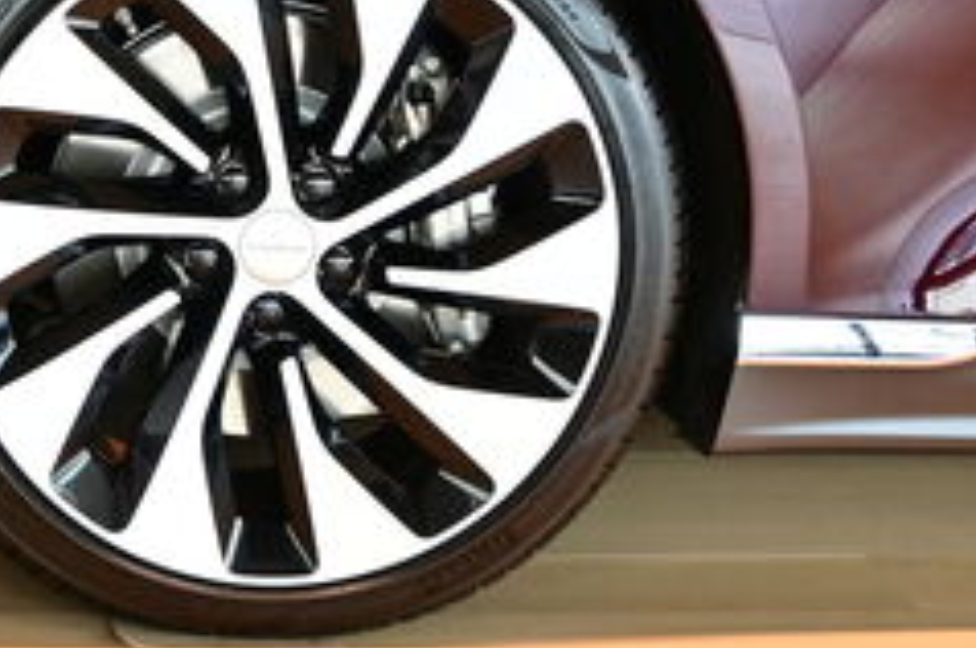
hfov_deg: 16.7
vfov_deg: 11.3
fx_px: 3184
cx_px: -193
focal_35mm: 118
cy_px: -234
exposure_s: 1/60
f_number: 4.5
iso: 400
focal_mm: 22.5
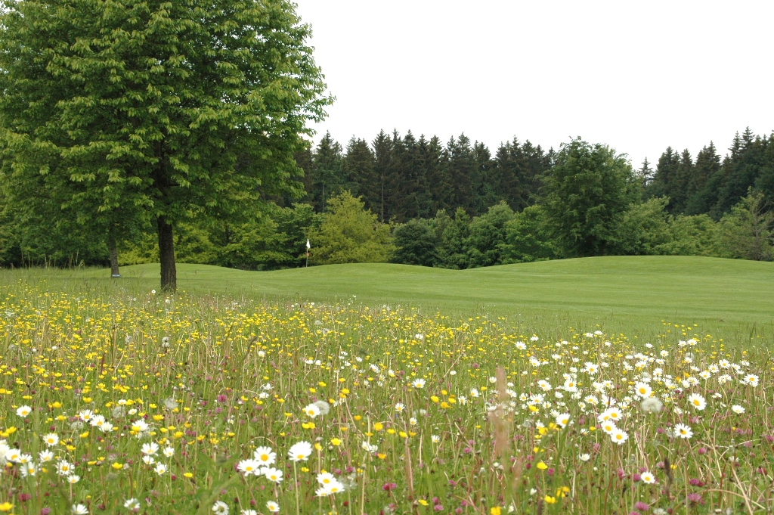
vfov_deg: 18.9
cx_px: 387
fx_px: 1547
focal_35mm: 72
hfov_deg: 28.1
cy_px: 258
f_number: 9.5
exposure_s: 1/500
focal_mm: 48
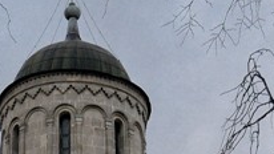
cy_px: 478
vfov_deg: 7.6
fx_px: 996
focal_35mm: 137
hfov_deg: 15.6
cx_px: 91
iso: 640
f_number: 7.1
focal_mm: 20
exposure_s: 1/250
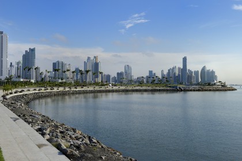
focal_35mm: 38
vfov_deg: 35.1
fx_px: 255
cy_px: 80
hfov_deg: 50.7
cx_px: 121
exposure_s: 1/250
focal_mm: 38
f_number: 13
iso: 200
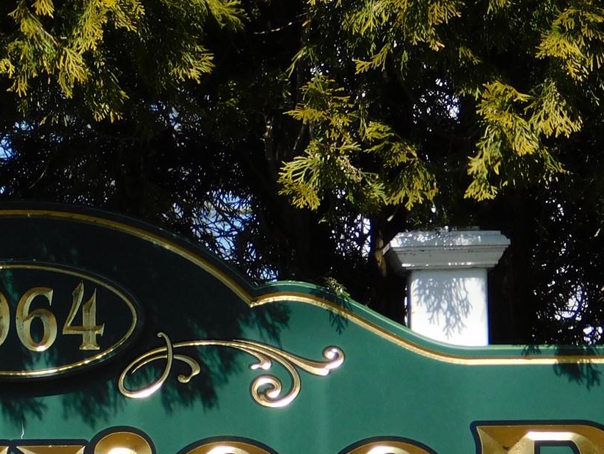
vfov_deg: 2.6
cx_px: 37
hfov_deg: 3.4
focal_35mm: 577
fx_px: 10072
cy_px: 536
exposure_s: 1/400
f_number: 5.6
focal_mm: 41.3
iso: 125
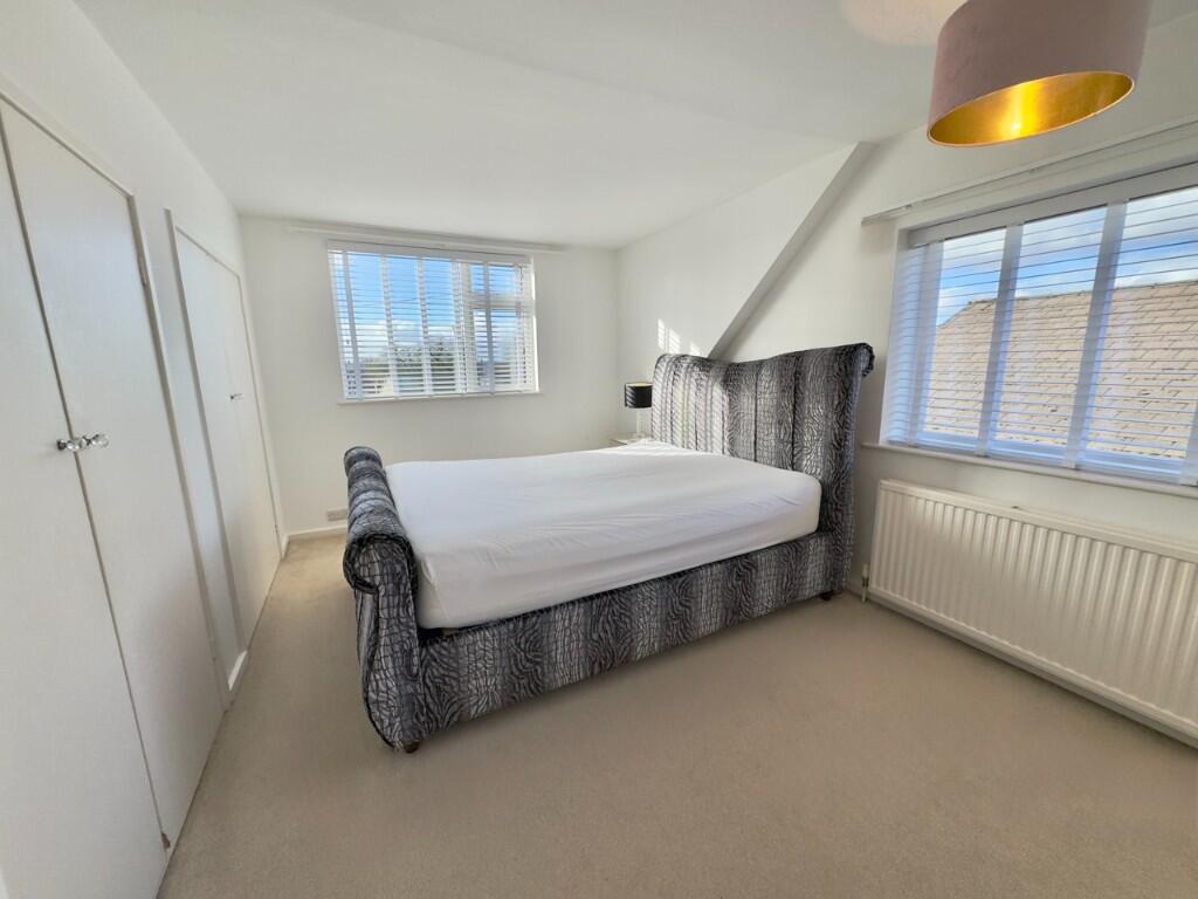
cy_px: 450
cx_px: 599
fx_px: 485
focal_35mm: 14
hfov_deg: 102.1
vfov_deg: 85.7
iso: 40
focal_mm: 2.22
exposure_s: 1/337
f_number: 2.2
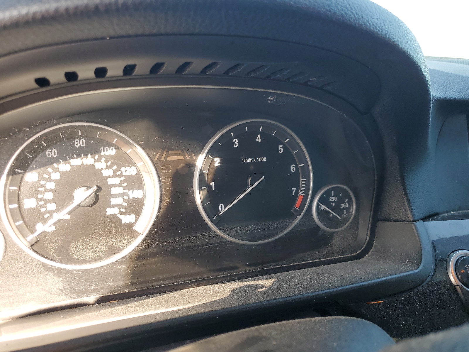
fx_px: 352
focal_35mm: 26
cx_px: 234
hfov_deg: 67.3
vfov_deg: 53.1
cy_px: 176
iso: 50
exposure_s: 1/161
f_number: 1.5
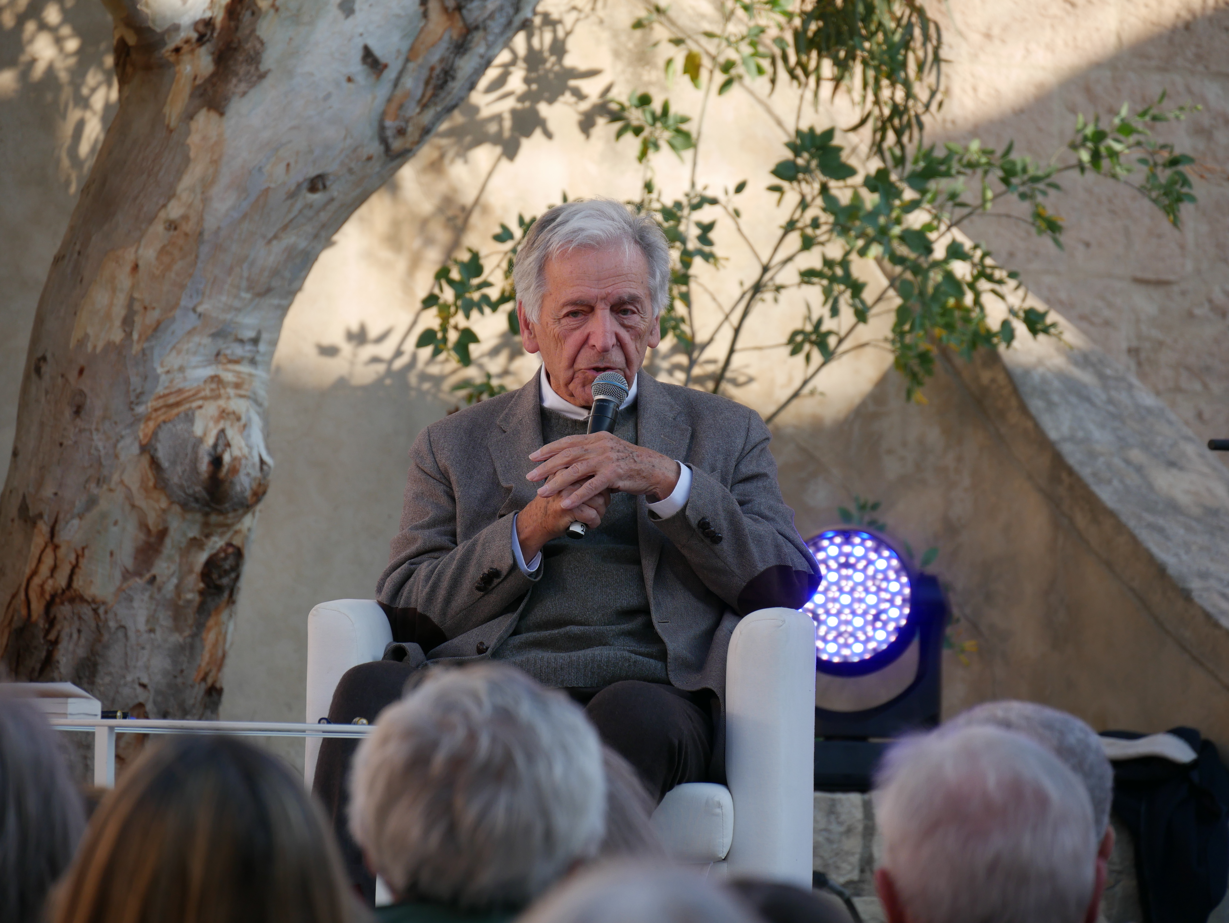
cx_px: 614
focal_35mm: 280
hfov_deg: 7.1
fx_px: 9945
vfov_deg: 5.3
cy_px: 462
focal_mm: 140
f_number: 5.6
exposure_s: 1/320
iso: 200
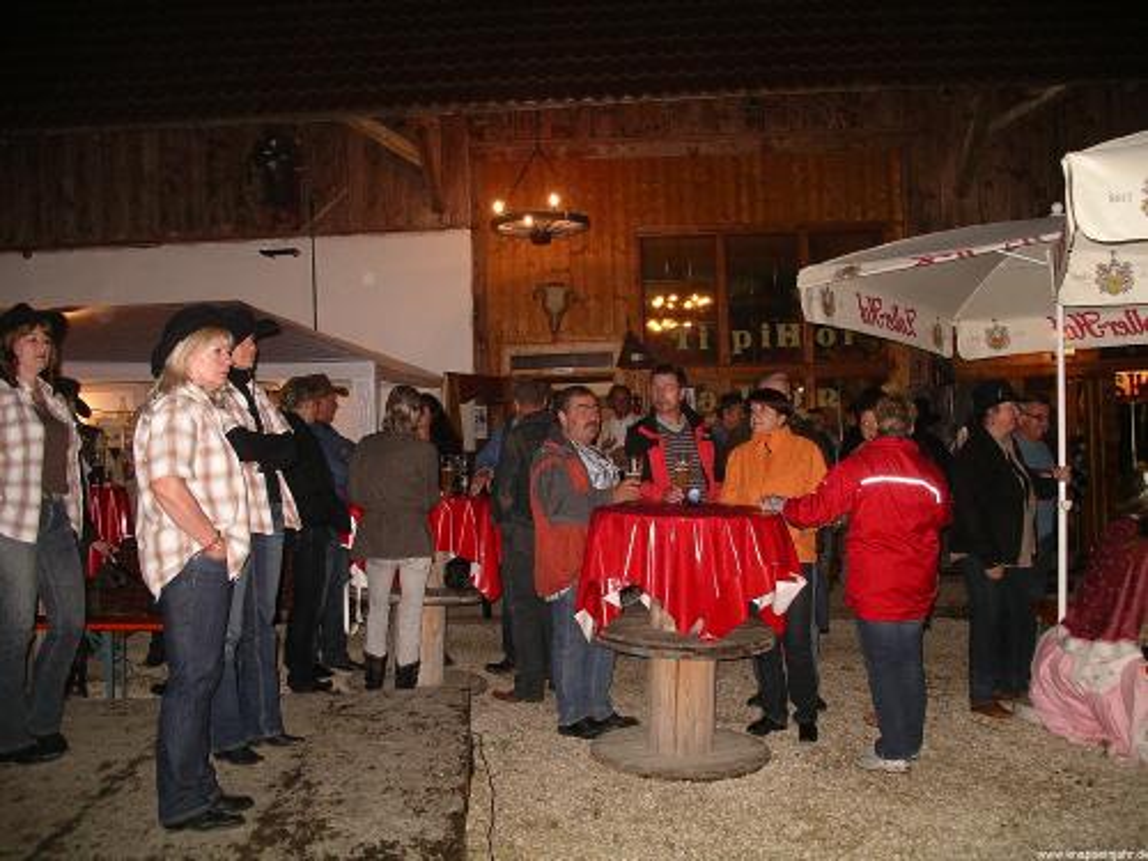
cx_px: 574
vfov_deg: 38.7
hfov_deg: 50.1
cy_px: 430
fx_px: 1227
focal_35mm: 37
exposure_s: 1/40
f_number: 2.8
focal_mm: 7.8
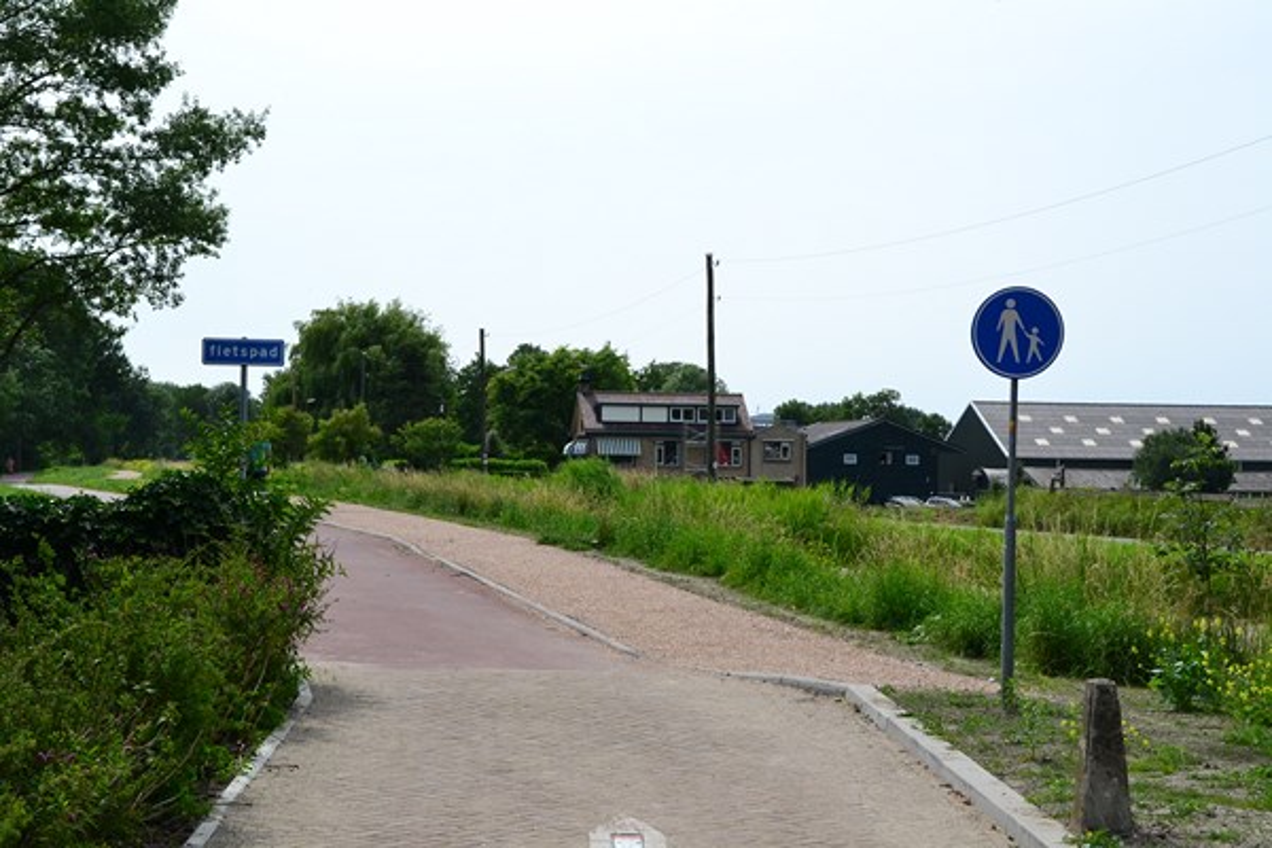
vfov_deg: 18.9
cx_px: 636
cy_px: 424
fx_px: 2544
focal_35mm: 72
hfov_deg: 28.1
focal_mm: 48
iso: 800
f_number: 14
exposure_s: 1/800
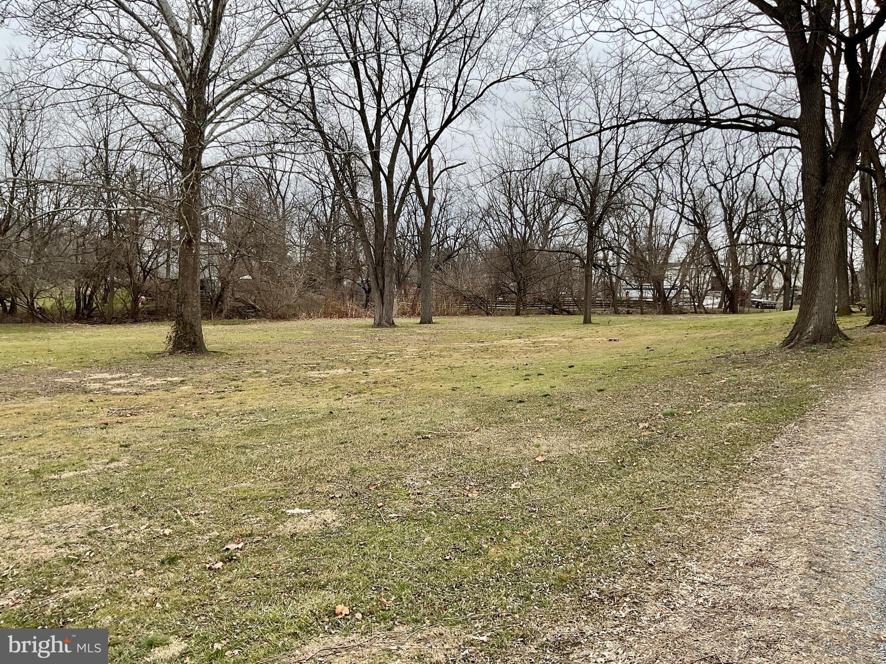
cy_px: 332
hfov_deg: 61.7
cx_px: 443
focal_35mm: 29
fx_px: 742
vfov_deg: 48.2
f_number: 1.8
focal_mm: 3
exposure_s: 1/478
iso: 16
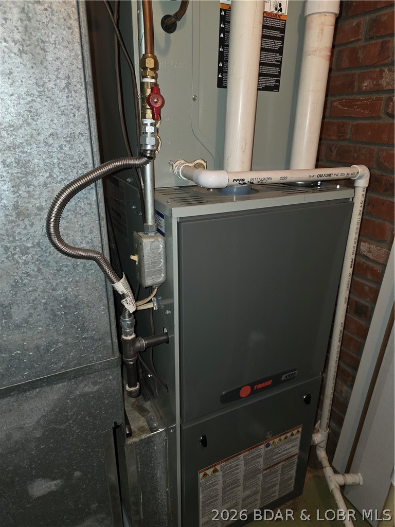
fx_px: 350
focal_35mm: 23
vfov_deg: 73.9
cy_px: 264
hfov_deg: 58.9
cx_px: 198
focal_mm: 6.3
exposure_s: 1/60
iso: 125
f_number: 1.7
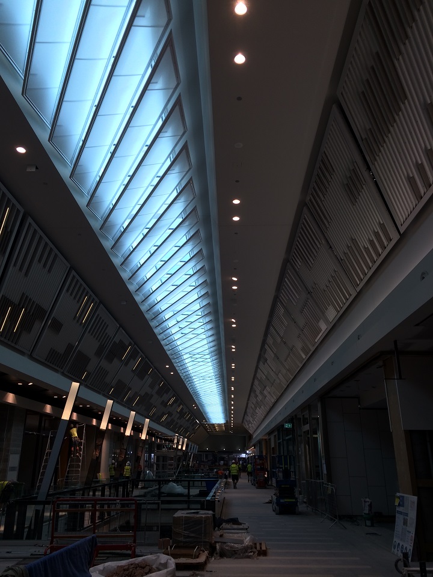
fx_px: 500
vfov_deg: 60.0
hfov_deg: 46.8
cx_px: 216
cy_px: 288
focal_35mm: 30
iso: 40
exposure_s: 1/120
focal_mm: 4.12
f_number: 2.2
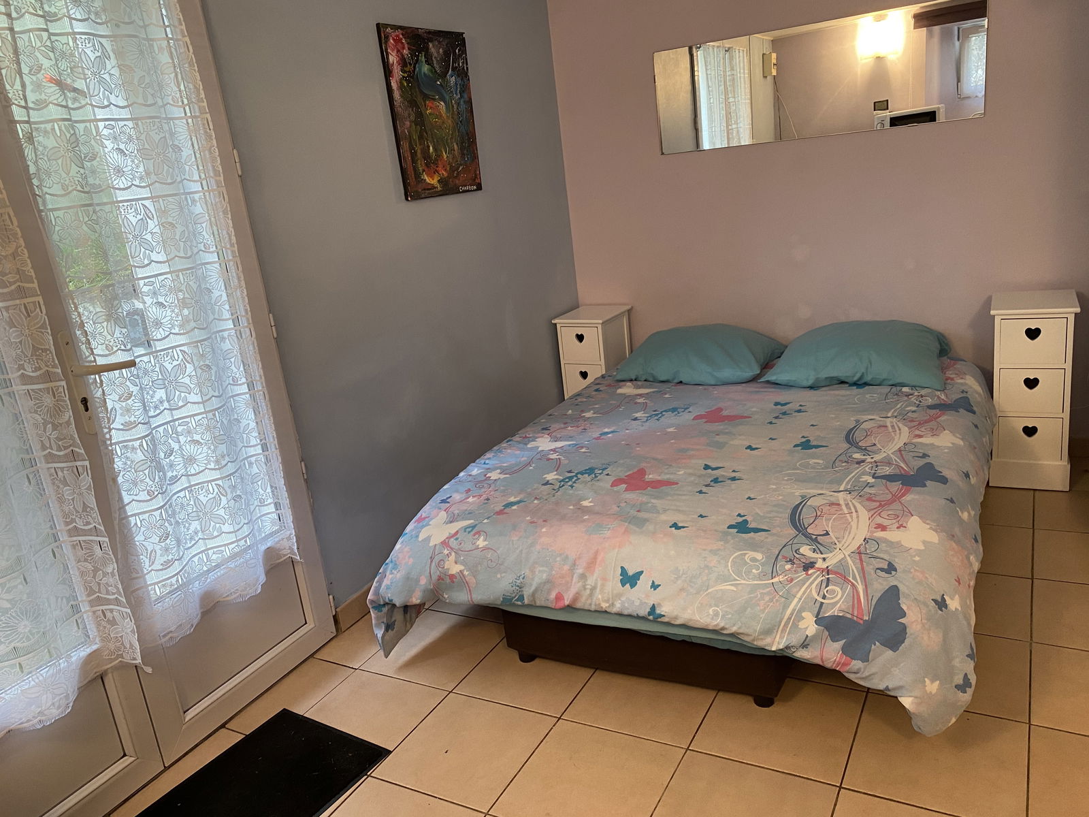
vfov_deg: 53.1
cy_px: 408
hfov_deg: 67.3
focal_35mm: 26
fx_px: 818
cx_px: 544
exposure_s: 1/50
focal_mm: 4.25
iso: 125
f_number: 1.8
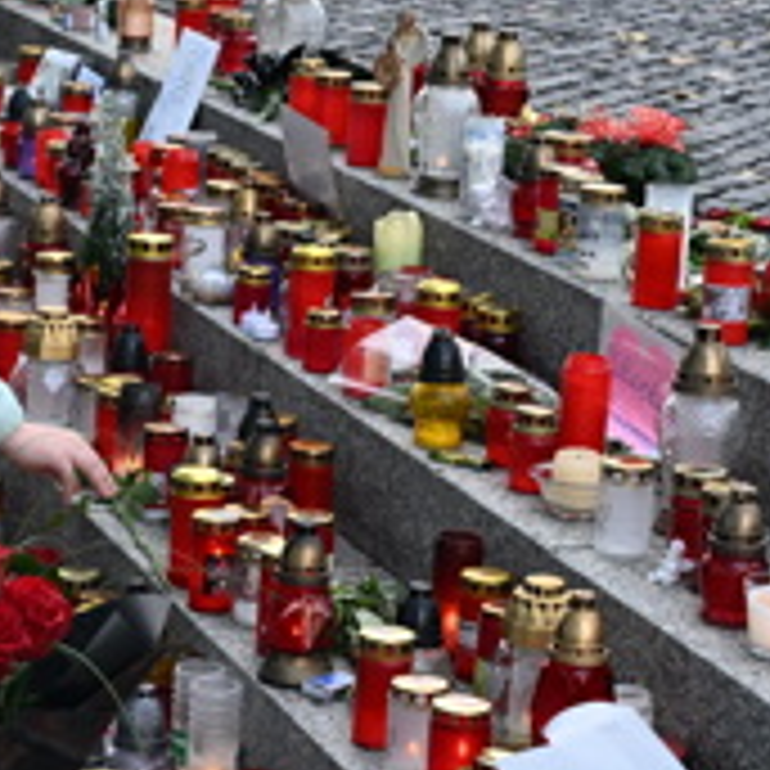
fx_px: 3272
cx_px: 401
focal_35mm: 130
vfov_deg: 13.4
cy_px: 446
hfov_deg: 13.4
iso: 400
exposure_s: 1/250
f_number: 5
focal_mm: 38
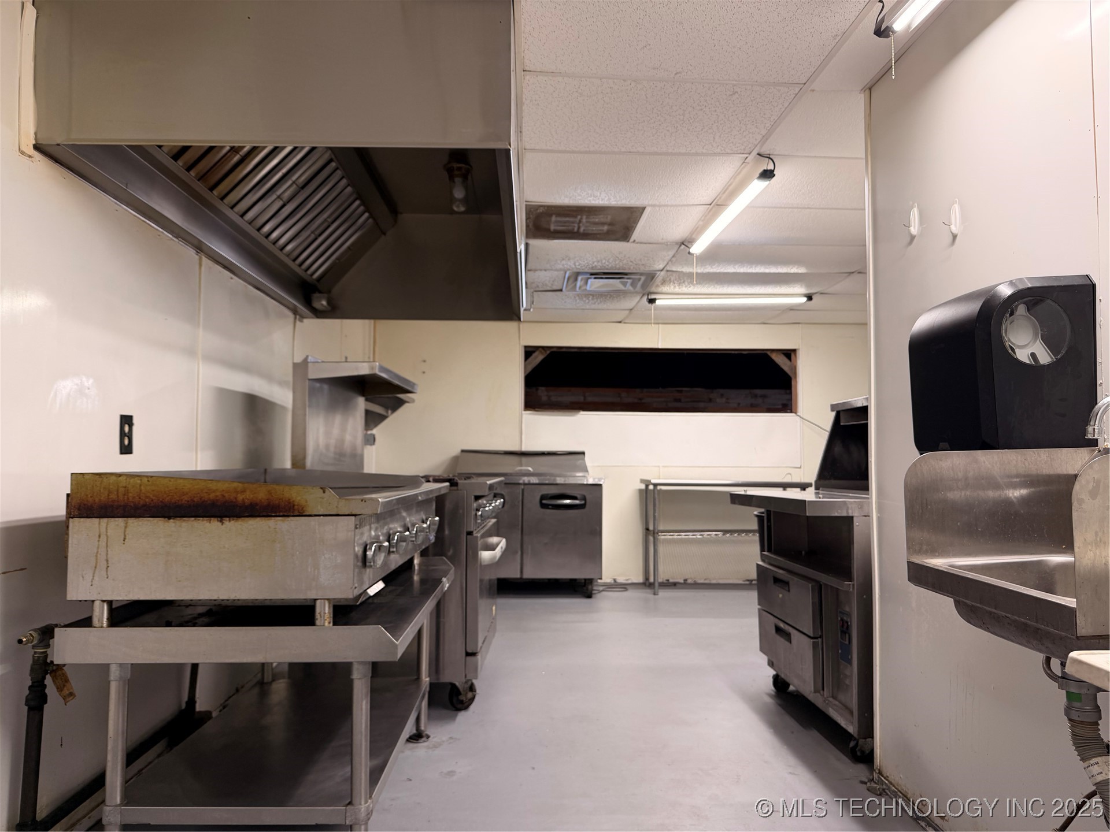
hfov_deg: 71.6
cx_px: 555
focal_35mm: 24
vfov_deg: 56.8
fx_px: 770
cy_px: 416
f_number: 1.78
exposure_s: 1/121
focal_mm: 6.76
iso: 100
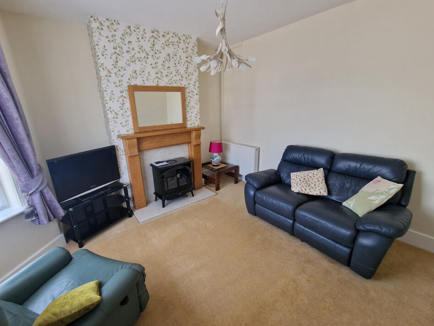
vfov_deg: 85.6
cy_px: 167
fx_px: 176
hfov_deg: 102.1
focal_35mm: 14
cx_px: 213
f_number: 2.2
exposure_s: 1/50
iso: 160
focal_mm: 2.2
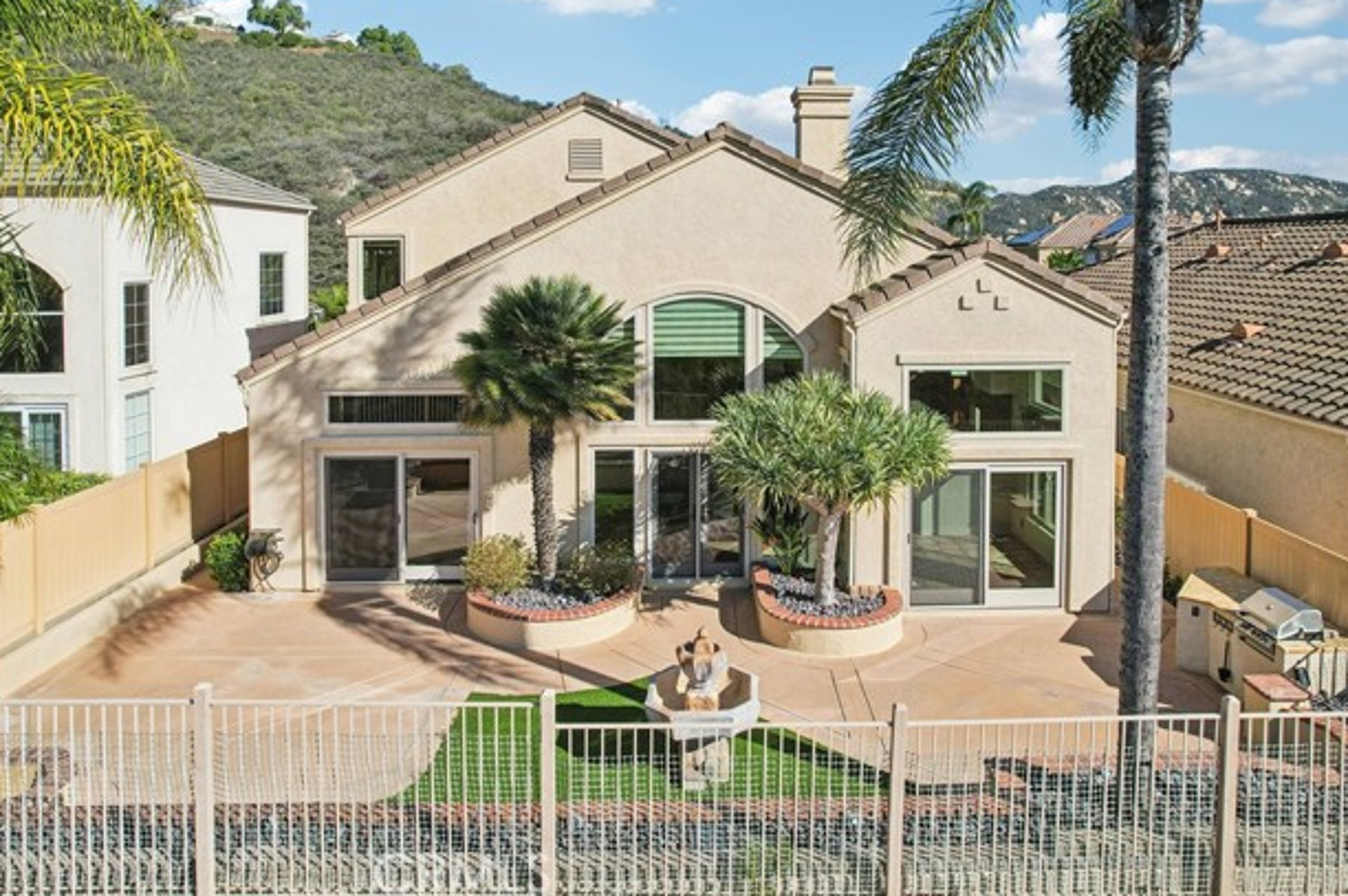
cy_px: 436
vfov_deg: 55.0
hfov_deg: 76.1
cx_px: 692
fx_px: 861
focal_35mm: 23
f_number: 2.8
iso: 140
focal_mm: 8.4
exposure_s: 1/3000
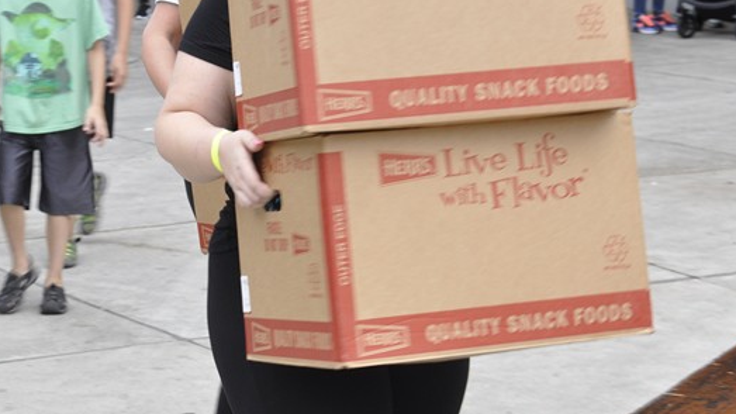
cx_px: 281
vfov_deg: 9.0
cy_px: 58
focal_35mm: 135
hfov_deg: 15.9
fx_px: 2634
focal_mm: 45
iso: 400
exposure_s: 1/80
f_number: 9
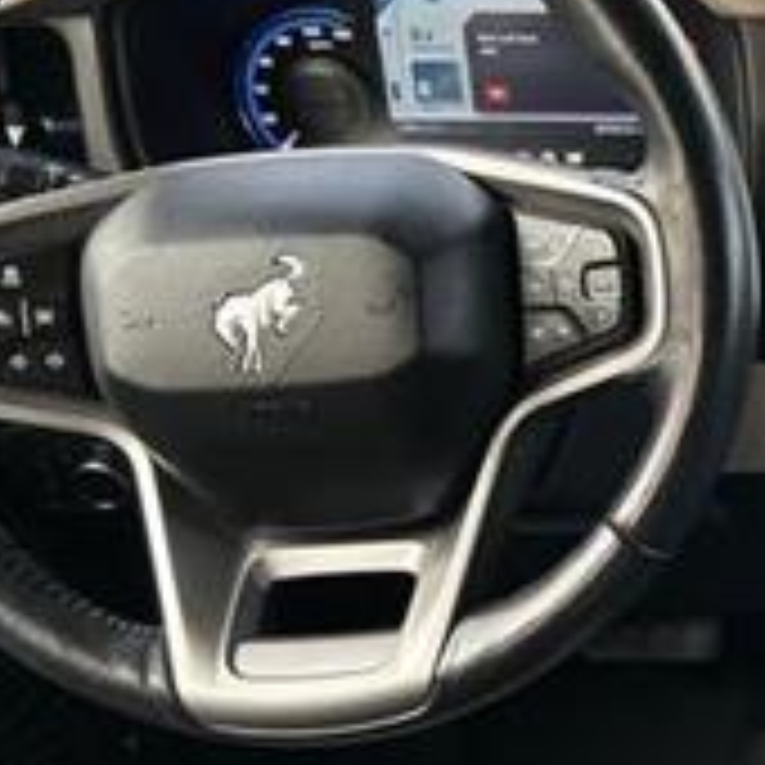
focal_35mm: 68
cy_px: 423
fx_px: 1700
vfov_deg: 25.3
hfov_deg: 21.8
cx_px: 1098
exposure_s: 1/227
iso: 40
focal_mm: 5.7
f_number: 1.5
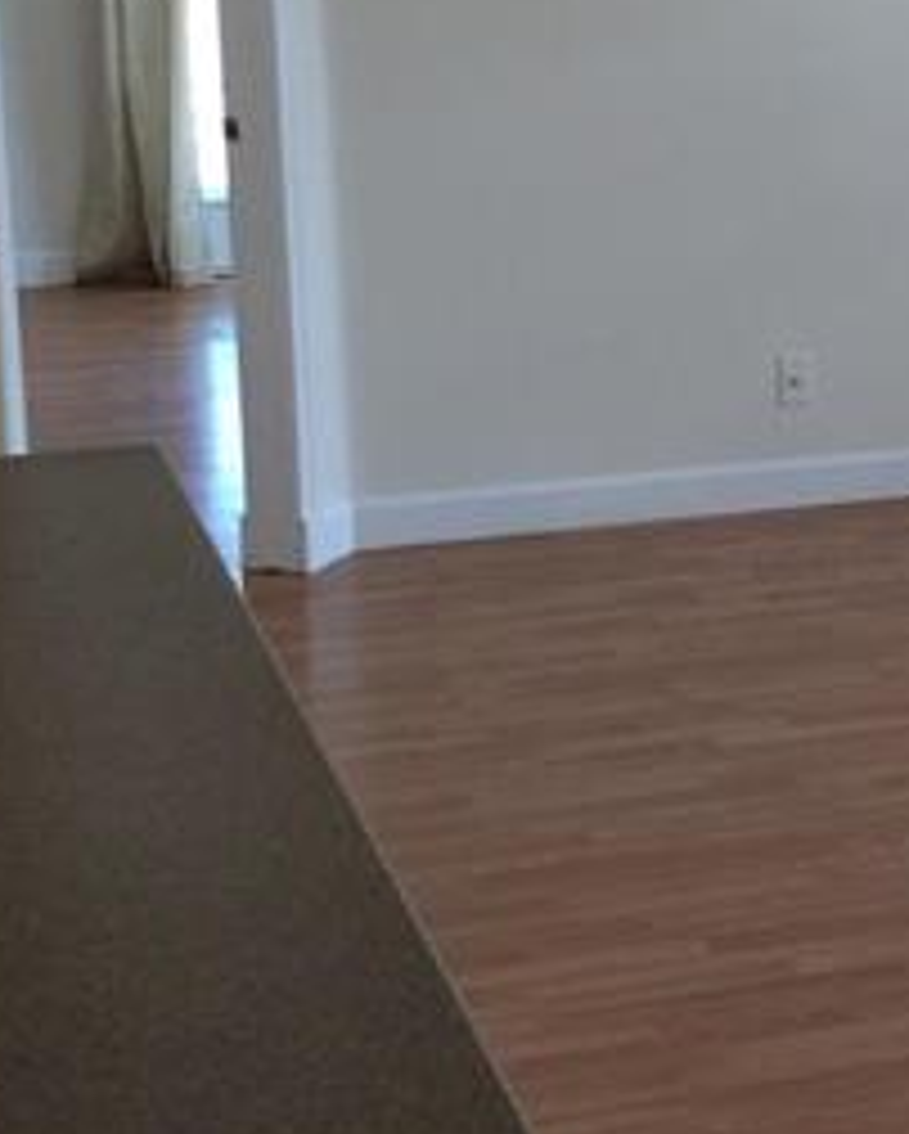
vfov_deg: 20.1
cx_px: 1150
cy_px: 400
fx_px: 3191
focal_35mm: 95
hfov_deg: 15.5
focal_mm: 3.3
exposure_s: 1/40
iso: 32
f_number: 2.4
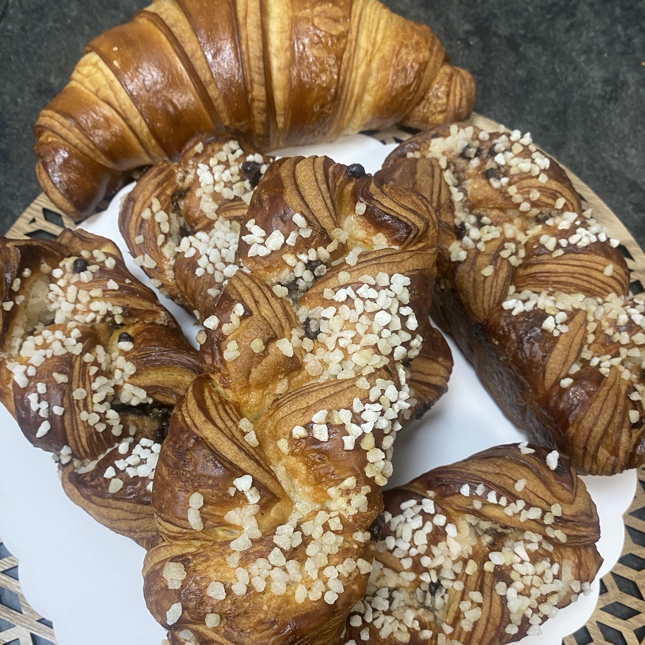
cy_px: 394
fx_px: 654
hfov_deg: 52.5
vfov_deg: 52.1
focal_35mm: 31
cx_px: 322
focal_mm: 4.25
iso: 80
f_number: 1.8
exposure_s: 1/50
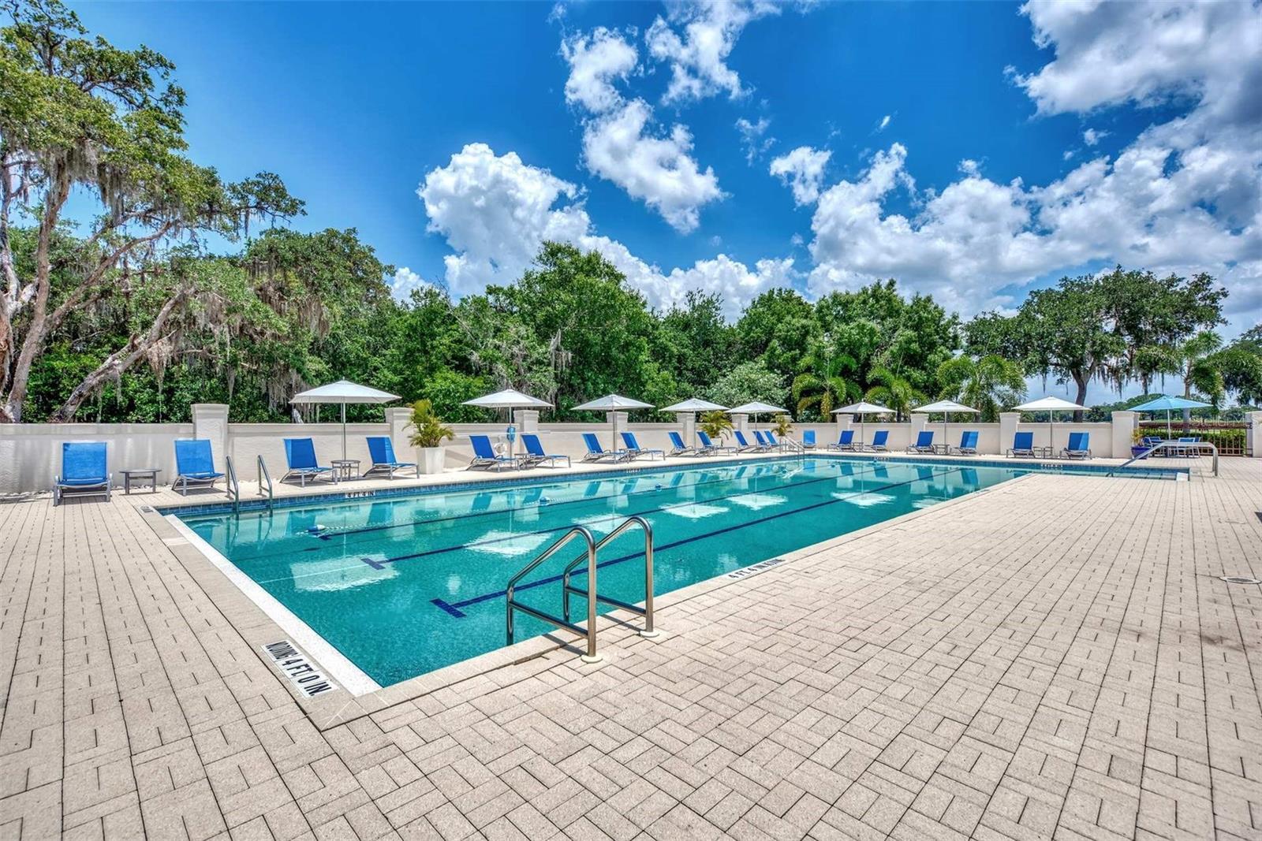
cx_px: 631
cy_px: 420
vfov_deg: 73.8
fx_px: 561
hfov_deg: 96.7
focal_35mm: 16
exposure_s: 1/200
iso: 100
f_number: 7.1
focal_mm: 16
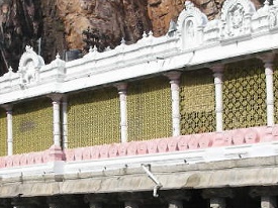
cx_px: 63
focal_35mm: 102
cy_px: 168
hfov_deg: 19.1
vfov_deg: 14.4
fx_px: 819
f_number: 8.5
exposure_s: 1/83.8
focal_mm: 5.8
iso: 50
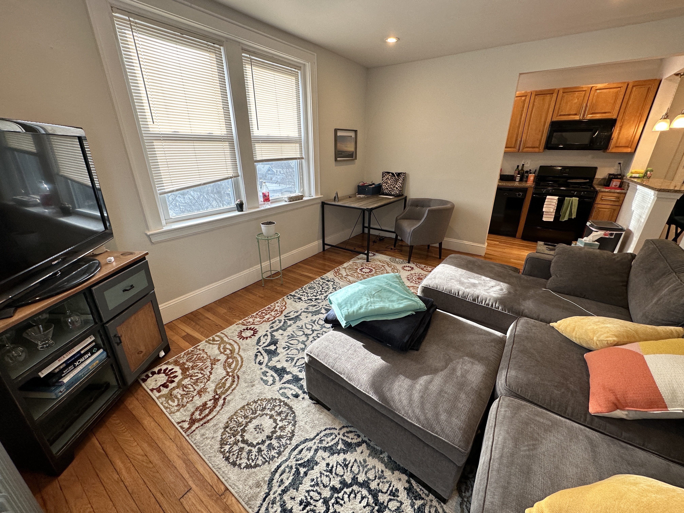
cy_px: 256
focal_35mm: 14
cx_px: 342
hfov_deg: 102.1
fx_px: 277
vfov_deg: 85.7
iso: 125
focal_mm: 2.22
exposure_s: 1/120
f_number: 2.2
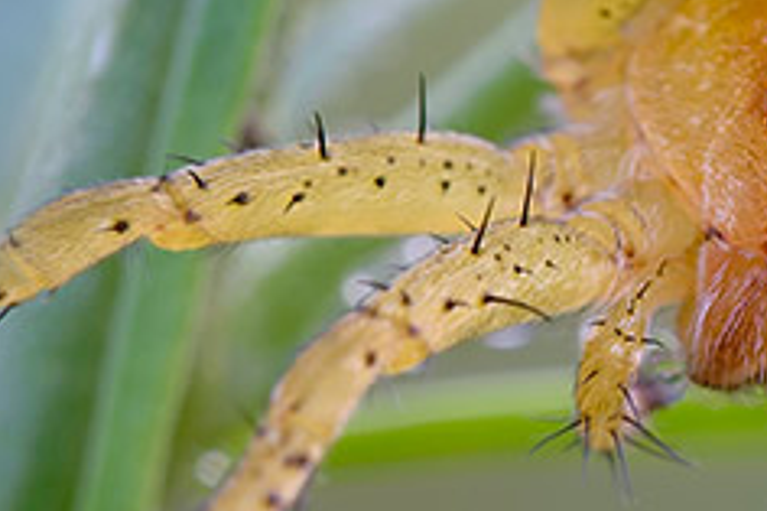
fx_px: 24207
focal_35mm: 1137
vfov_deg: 1.2
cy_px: 213
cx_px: 858
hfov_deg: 1.8
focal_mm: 185
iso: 100
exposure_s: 1/6
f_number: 13
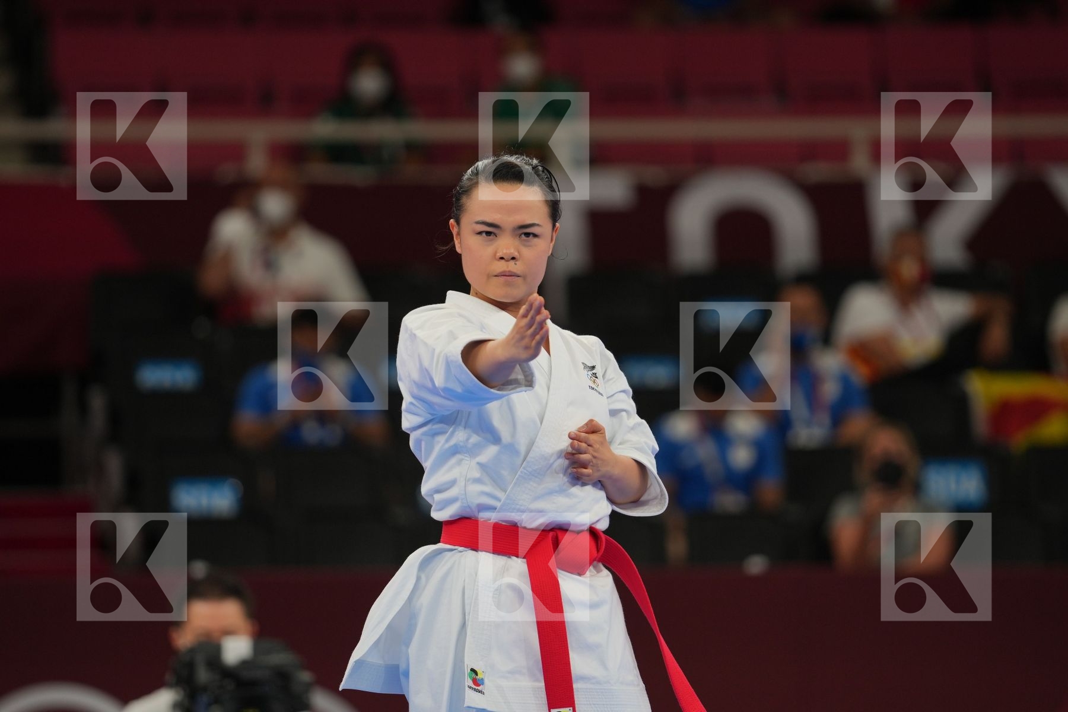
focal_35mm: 300
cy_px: 356
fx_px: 8899
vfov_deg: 4.6
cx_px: 534
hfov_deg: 6.9
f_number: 2.8
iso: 250
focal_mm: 200
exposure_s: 1/500
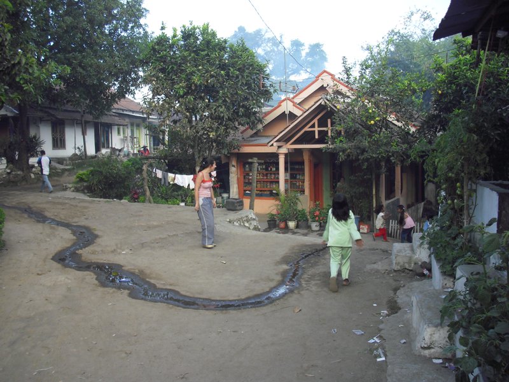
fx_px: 559
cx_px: 254
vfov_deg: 37.7
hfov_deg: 49.0
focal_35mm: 38
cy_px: 191
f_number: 2.8
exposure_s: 1/100
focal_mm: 6.2
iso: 100
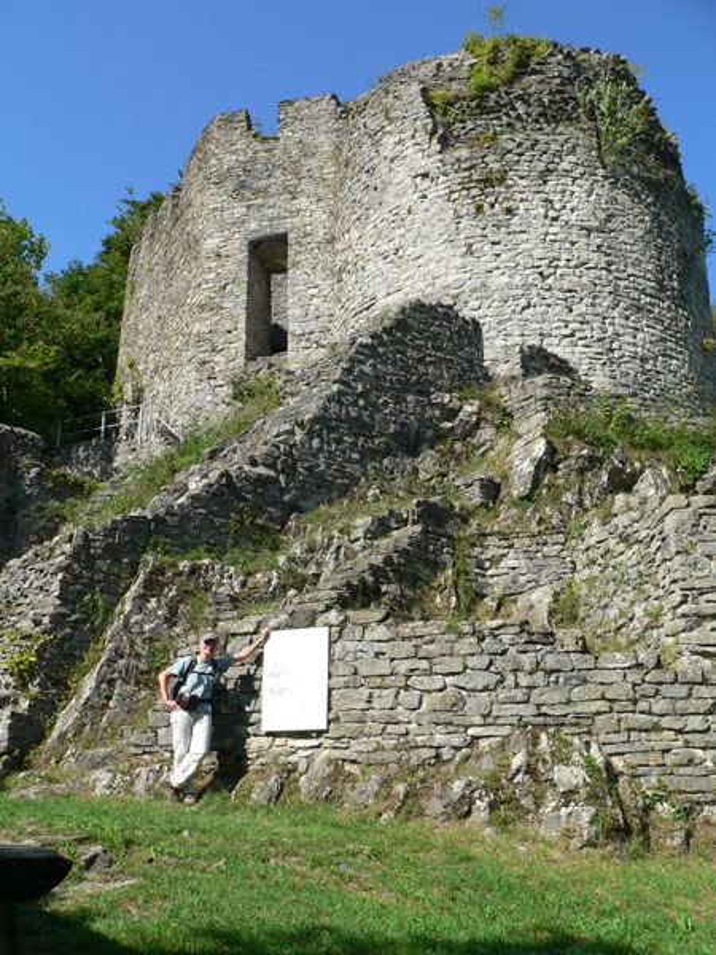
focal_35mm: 36
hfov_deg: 39.7
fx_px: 993
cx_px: 358
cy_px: 478
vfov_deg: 51.4
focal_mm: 6
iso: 80
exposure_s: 1/500
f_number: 4
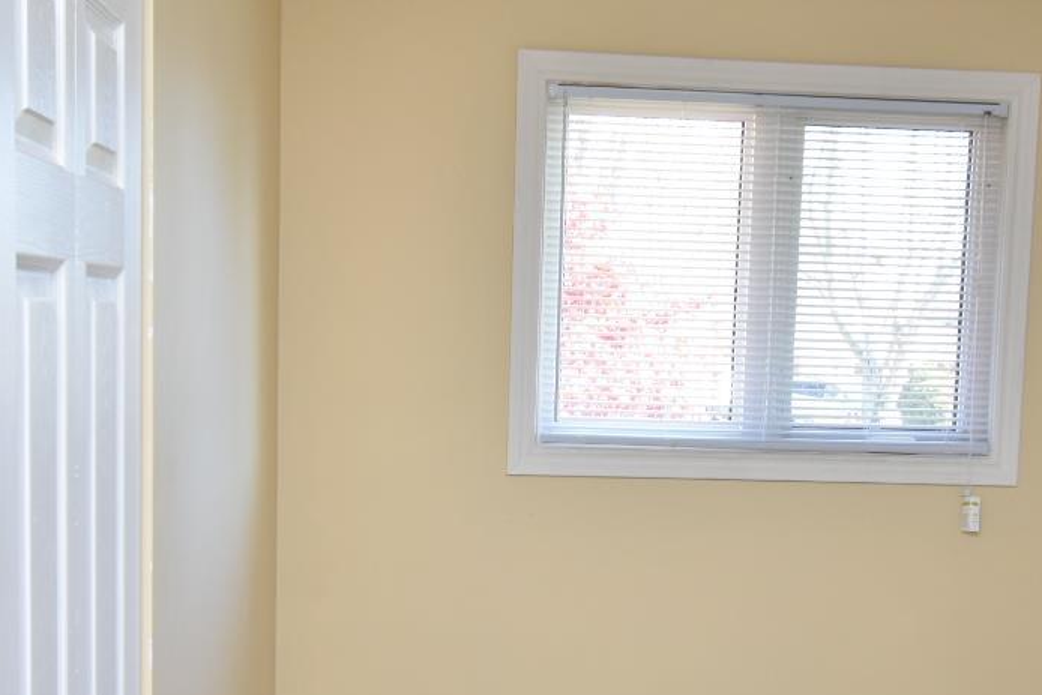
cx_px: 541
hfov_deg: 40.3
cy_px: 447
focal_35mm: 49
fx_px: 1418
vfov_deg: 27.4
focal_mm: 14
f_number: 5
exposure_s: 1/60
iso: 640
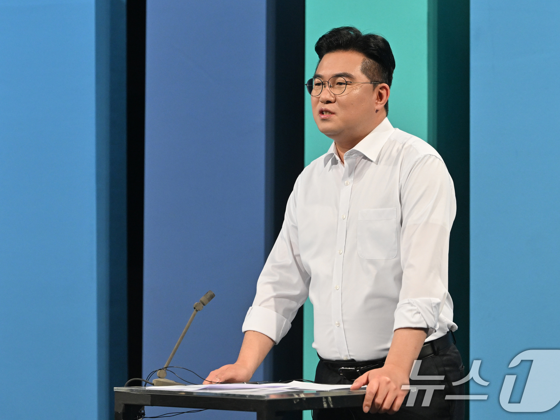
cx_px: 265
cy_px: 210
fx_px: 1844
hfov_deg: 17.3
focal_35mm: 114
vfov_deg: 13.0
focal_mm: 70
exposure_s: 1/500
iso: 1600
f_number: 2.8
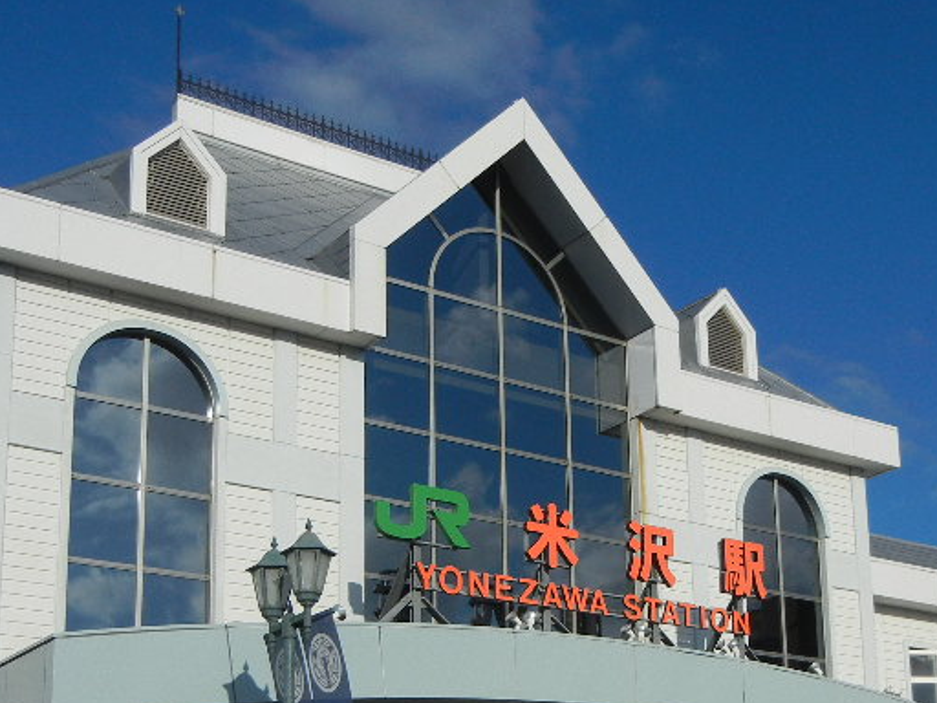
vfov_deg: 23.7
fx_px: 1624
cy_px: 641
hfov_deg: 32.0
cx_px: 580
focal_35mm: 60
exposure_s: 1/952
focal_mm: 5.4
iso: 160
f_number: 7
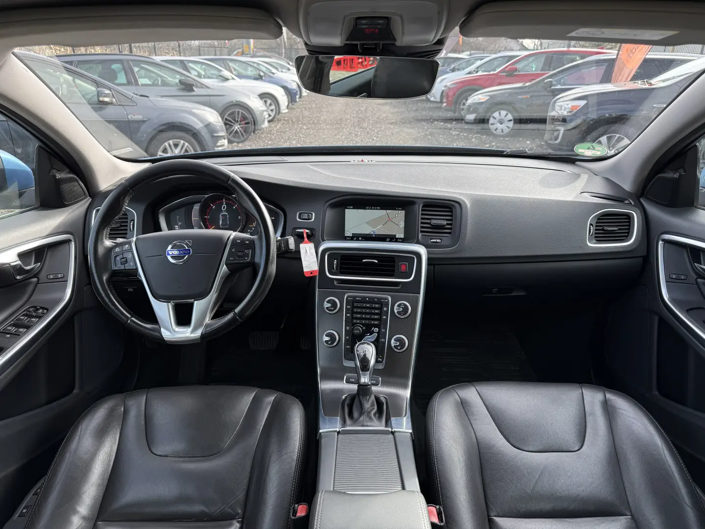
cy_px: 264
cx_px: 352
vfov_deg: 56.8
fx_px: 489
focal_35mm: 24
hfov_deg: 71.6
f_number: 1.78
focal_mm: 6.76
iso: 80
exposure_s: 1/453
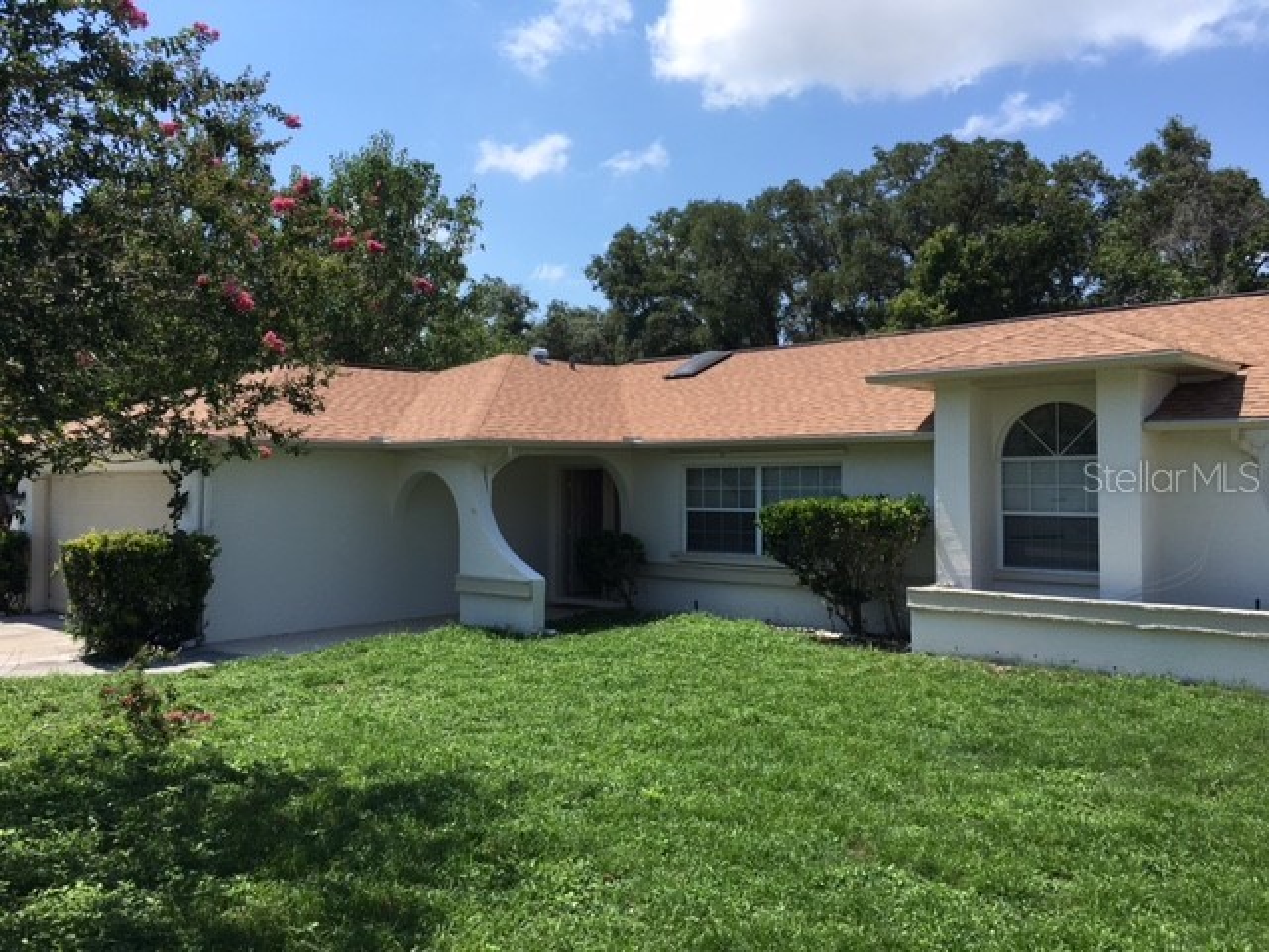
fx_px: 1063
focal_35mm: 29
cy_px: 476
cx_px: 634
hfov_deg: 61.7
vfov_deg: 48.2
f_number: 2.2
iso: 25
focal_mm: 4.15
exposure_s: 1/1637
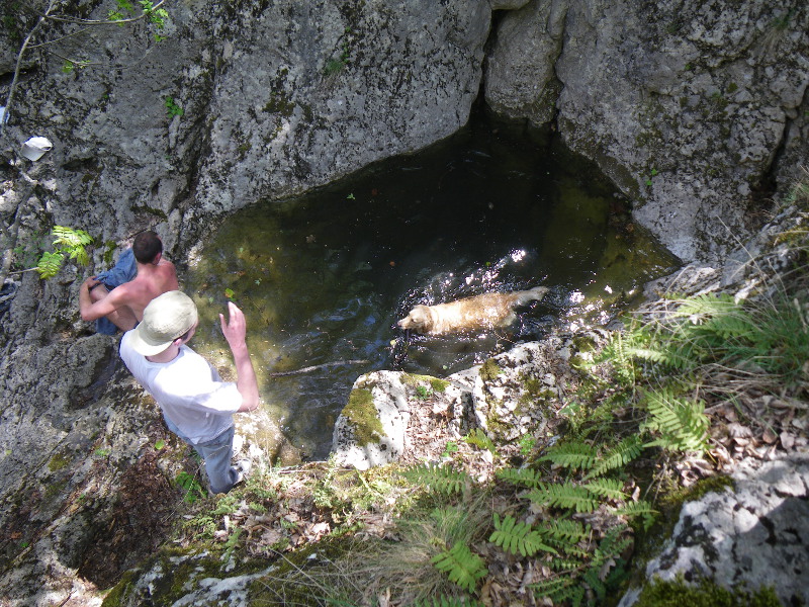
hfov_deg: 63.4
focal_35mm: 28
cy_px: 304
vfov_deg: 49.7
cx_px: 404
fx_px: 654
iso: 50
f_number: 3.5
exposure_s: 1/80
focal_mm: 5
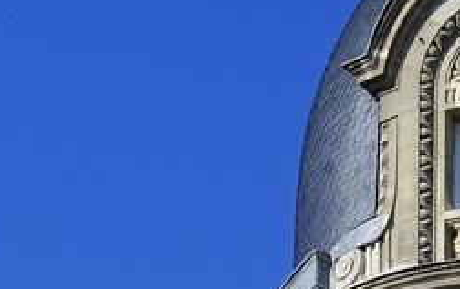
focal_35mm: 336
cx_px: 507
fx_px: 4216
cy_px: 960
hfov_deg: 6.2
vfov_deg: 3.8
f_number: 13
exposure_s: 1/160
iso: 200
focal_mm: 52
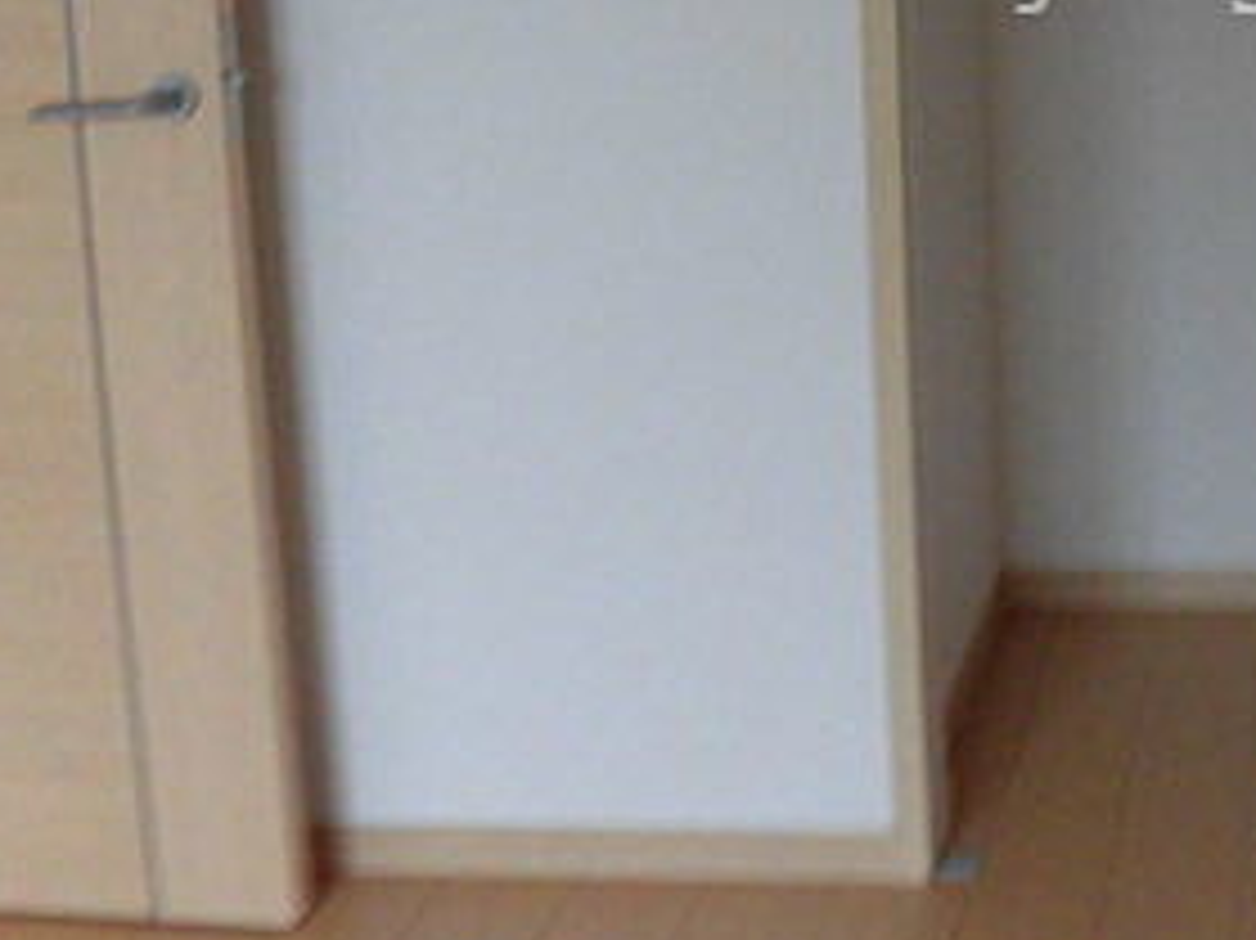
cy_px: -40
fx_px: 1995
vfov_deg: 25.0
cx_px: 1324
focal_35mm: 55
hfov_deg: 31.6
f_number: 3.1
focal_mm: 4.3
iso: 200
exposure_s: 1/50
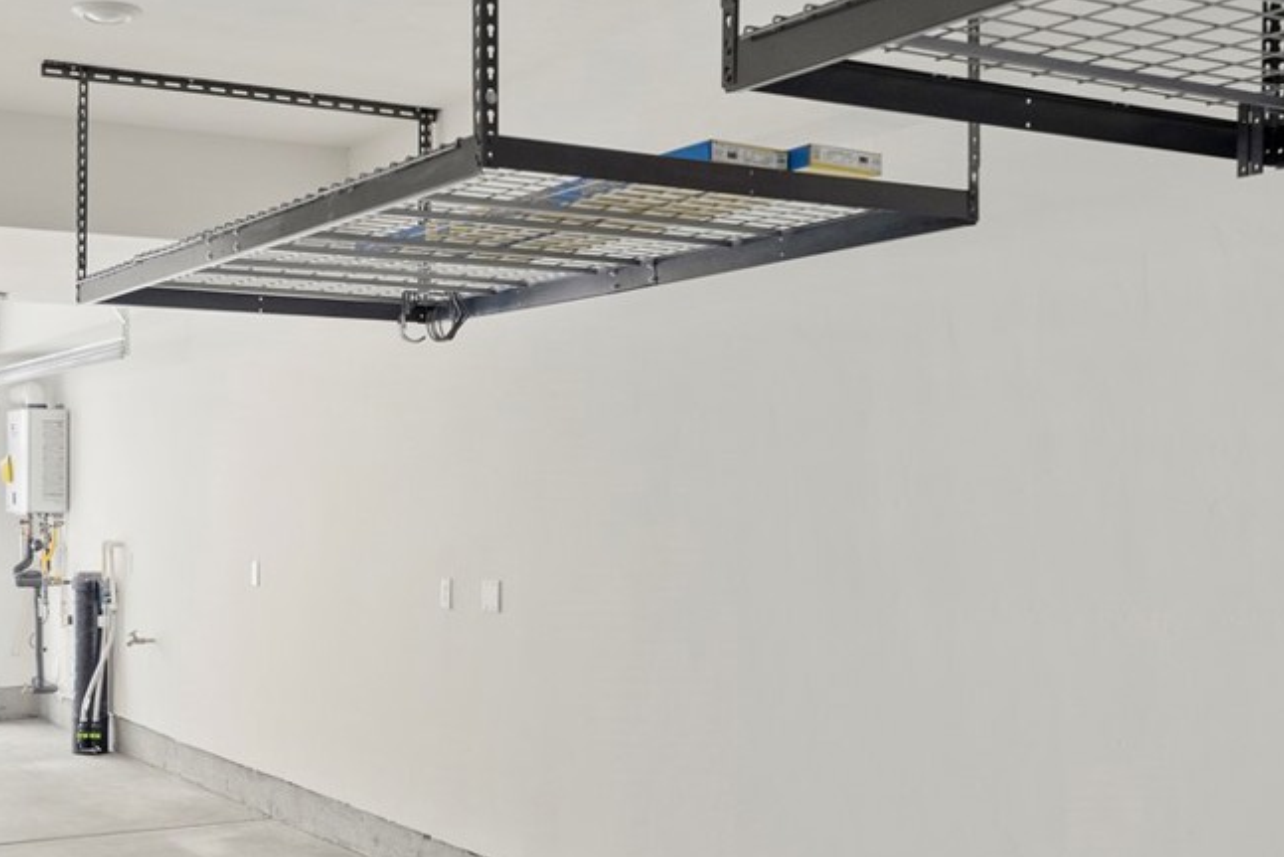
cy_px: 572
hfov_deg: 42.0
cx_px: 403
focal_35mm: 46
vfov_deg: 29.1
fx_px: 1641
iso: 500
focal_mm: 29
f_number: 8
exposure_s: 1/8
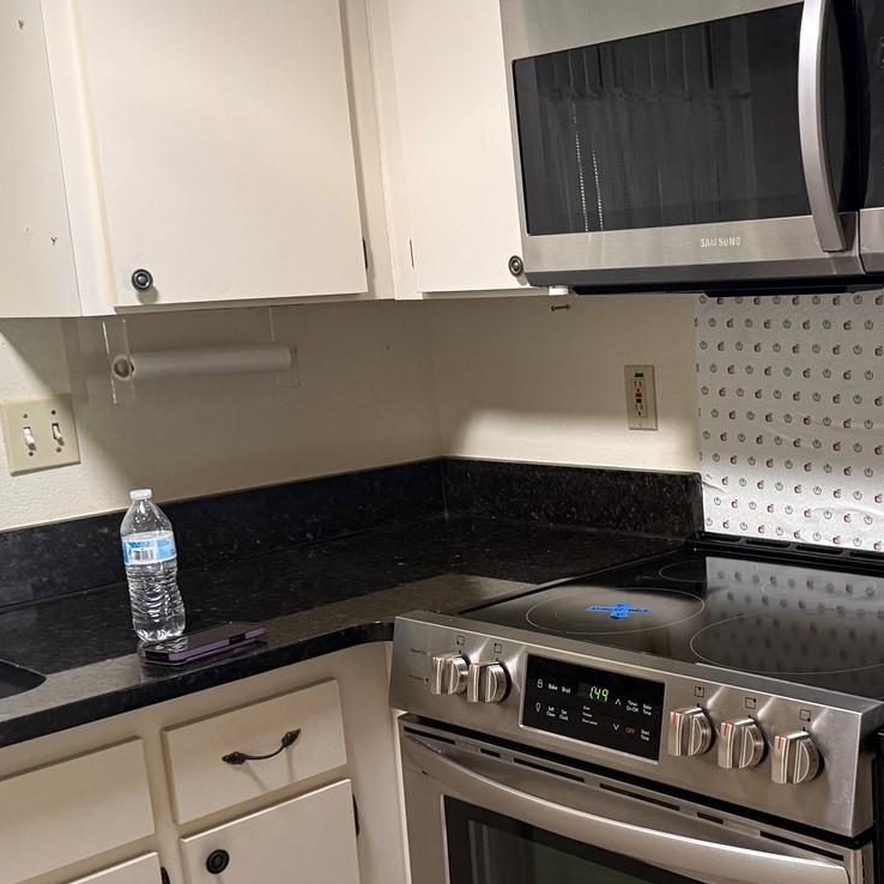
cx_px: 682
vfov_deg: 36.6
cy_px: 543
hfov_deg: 35.8
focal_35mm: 46
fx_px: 1329
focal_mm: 6.76
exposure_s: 1/60
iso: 250
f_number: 1.78
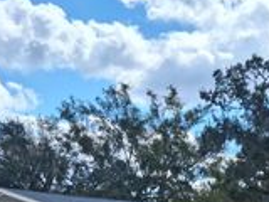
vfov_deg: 17.1
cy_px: 263
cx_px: 187
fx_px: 629
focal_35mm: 81
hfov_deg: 24.0
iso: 25
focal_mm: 3.98
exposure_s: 1/897
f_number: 1.8
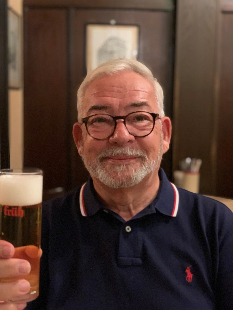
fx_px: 467
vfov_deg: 36.8
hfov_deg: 28.0
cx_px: 116
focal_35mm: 52
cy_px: 155
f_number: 2.4
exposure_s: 1/25
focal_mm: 6
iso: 640
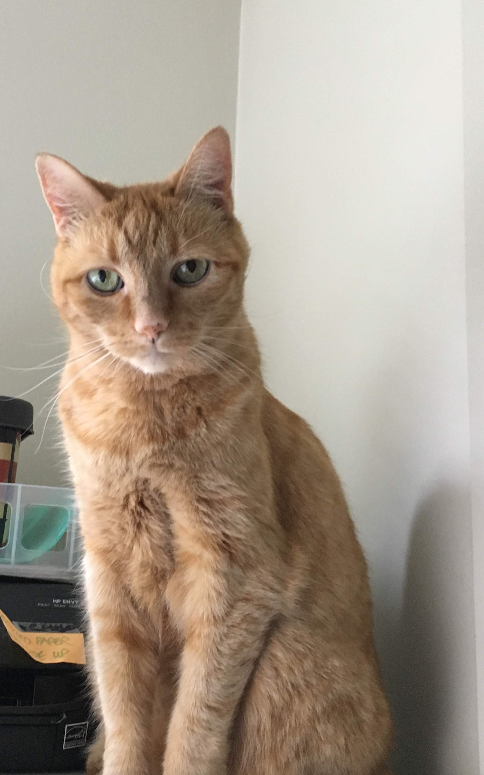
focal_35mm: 41
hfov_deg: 30.9
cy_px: 383
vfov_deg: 48.2
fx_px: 865
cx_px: 140
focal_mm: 4.15
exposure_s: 1/24
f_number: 2.2
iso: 200
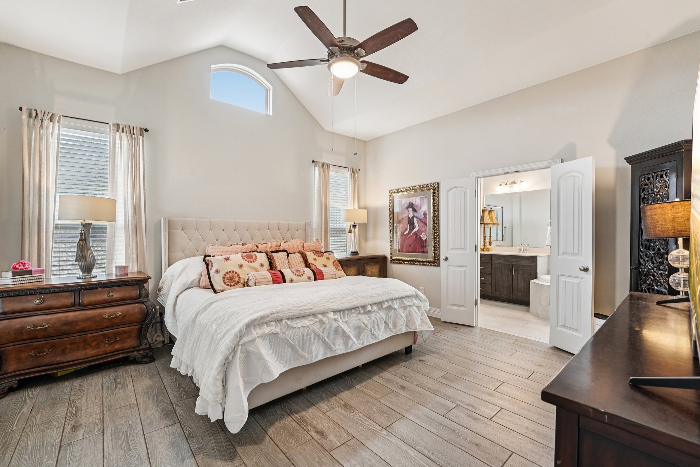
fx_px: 272
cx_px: 350
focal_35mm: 14
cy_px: 234
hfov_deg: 104.3
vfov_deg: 81.2
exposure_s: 1/40
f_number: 8
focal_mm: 14
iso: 800
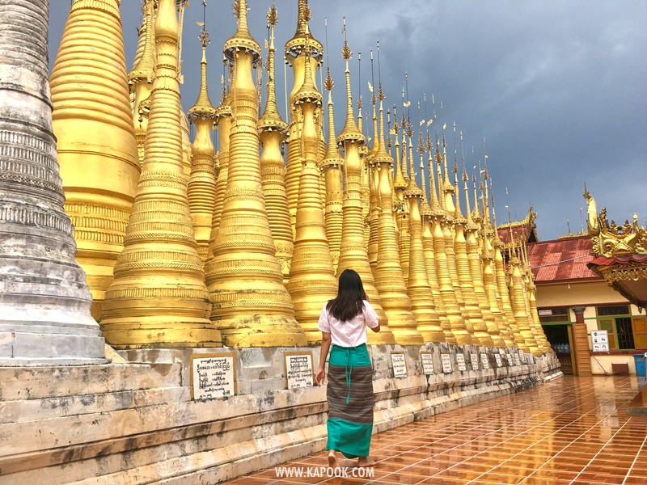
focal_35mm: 29
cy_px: 242
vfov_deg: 48.2
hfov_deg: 61.7
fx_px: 542
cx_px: 324
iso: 25
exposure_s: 1/625
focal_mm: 4.15
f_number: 2.2
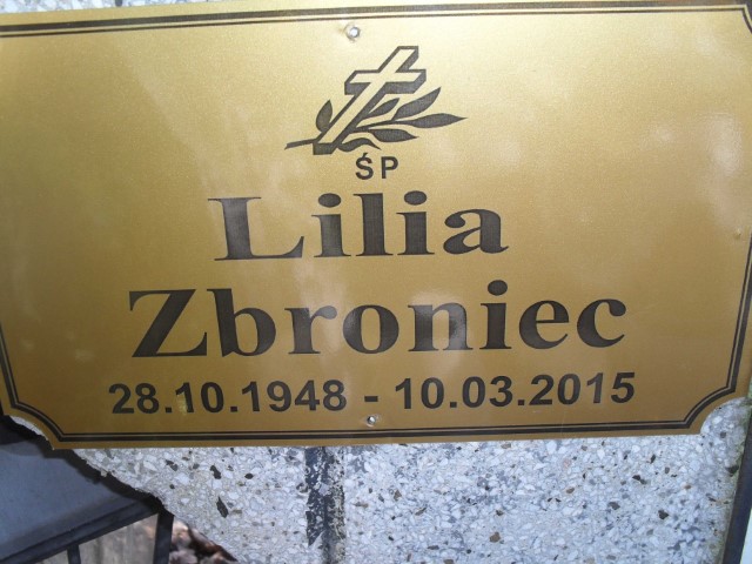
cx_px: 376
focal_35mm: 35
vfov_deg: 40.7
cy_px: 282
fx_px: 760
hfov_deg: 52.6
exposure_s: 1/180
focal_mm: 6.3
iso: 100
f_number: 3.2
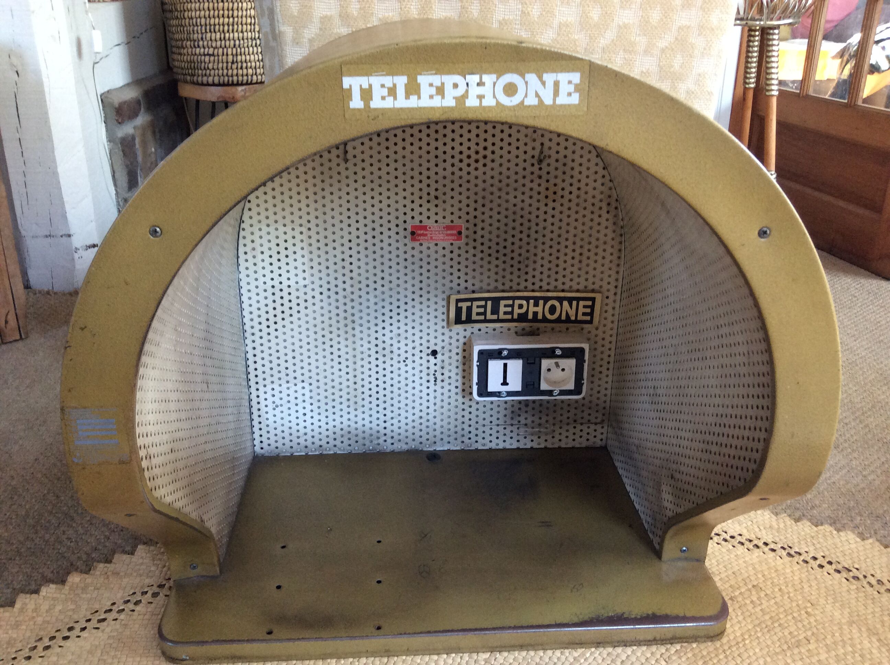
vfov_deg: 44.1
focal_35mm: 32
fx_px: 822
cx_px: 445
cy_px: 332
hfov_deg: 56.9
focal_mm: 3.3
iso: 125
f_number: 2.4
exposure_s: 1/25
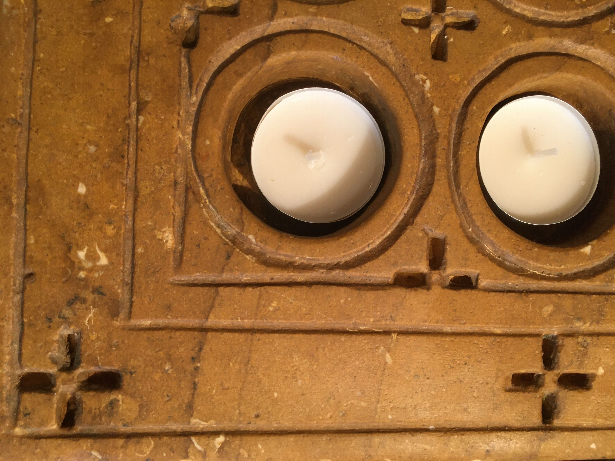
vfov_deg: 48.2
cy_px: 230
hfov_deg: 61.7
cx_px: 308
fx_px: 515
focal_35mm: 29
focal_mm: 4.15
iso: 125
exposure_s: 1/33
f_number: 2.2
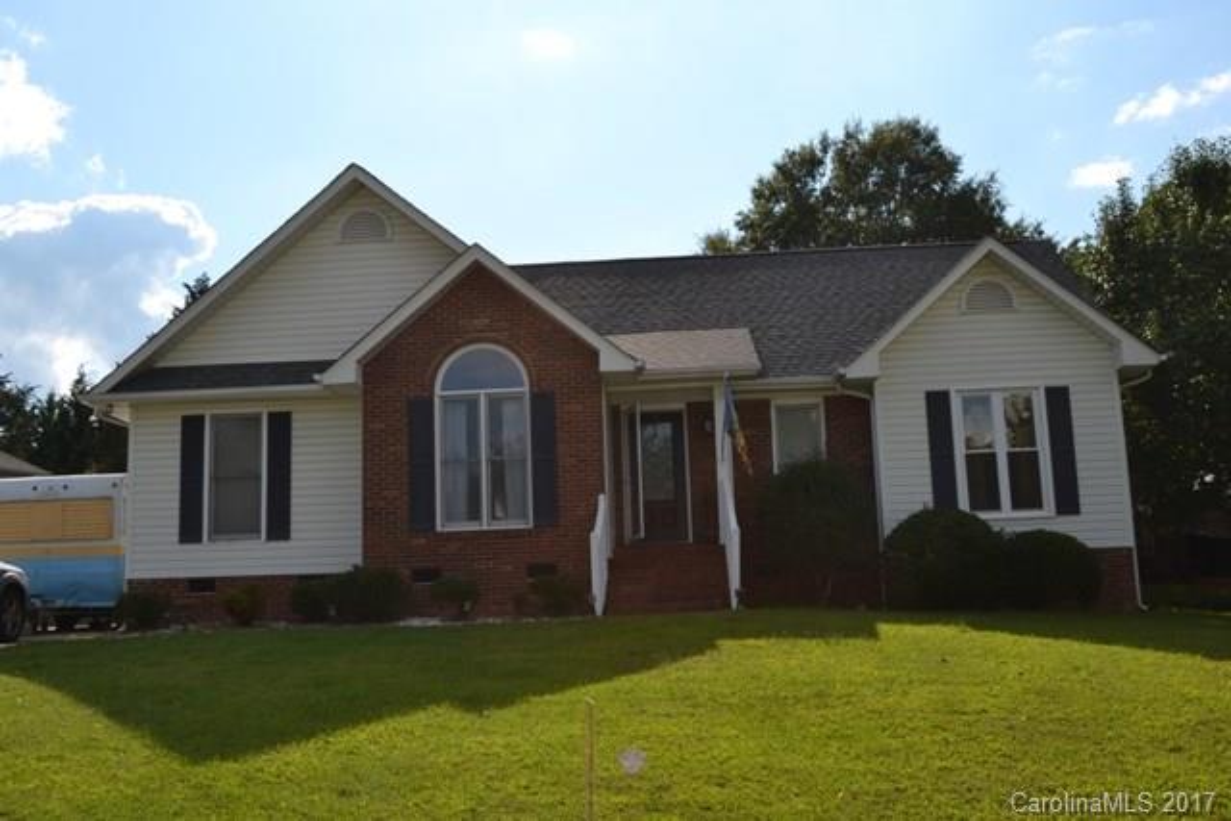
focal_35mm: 36
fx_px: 1231
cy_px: 410
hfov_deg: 53.1
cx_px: 616
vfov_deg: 36.9
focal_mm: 24
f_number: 9
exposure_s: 1/200
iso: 100
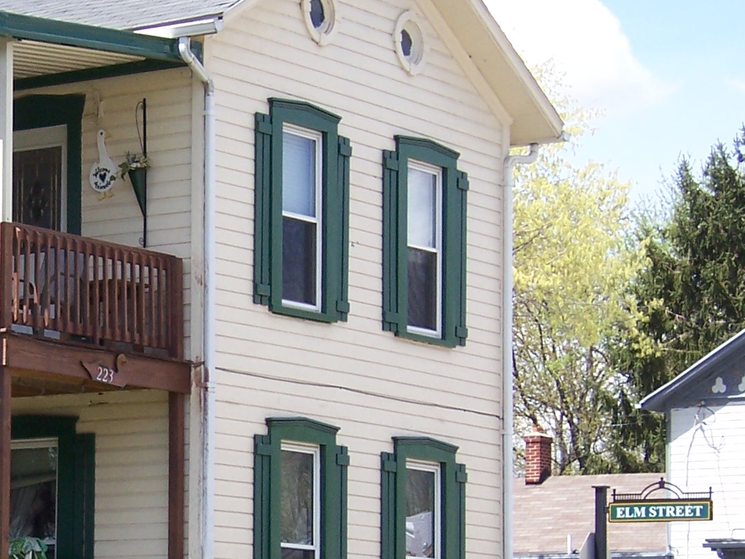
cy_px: 414
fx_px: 3099
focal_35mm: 144
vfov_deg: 10.3
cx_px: -63
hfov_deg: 13.4
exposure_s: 1/250
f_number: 4.8
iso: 80
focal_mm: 10
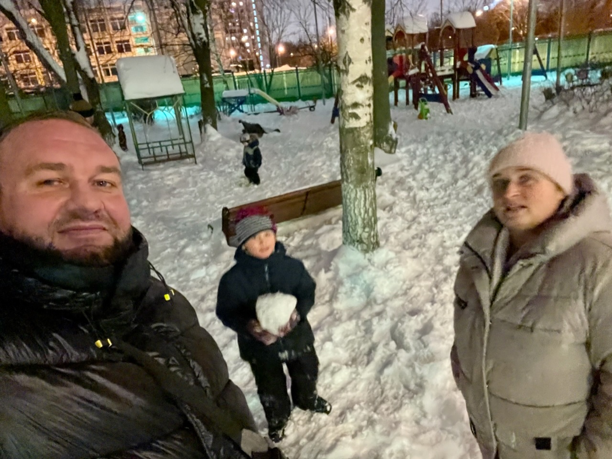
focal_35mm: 23
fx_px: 407
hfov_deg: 73.9
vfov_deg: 58.9
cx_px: 306
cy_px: 230
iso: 2000
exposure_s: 1/17
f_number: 2.2
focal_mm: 2.71
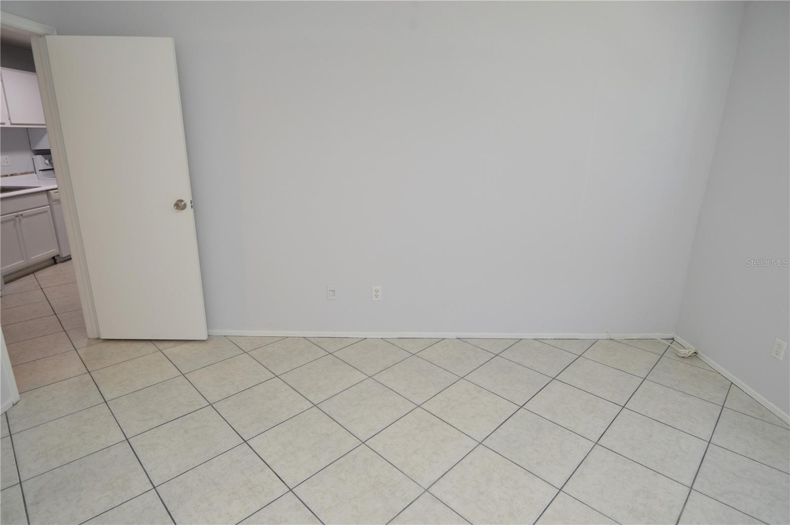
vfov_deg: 67.3
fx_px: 395
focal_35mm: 18
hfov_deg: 90.1
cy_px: 262
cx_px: 395
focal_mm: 12
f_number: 4
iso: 450
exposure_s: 1/60
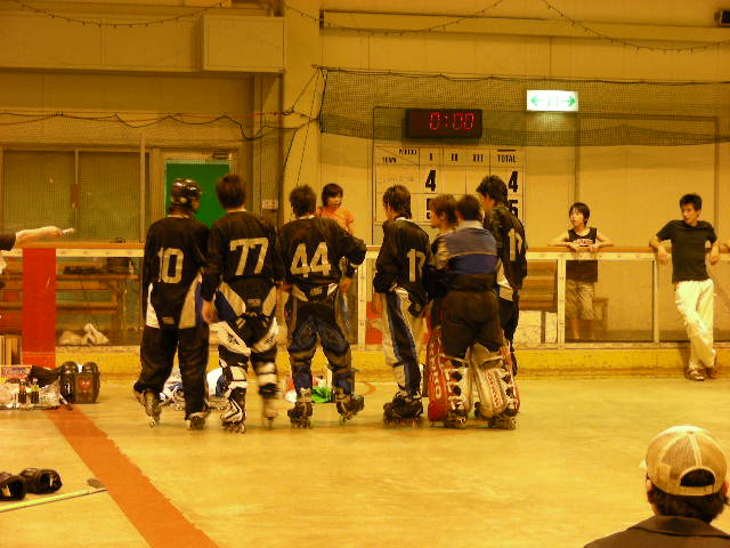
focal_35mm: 87
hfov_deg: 22.5
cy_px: 274
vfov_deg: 17.0
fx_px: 1835
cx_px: 365
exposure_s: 1/15
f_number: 3.5
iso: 210
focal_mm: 14.6
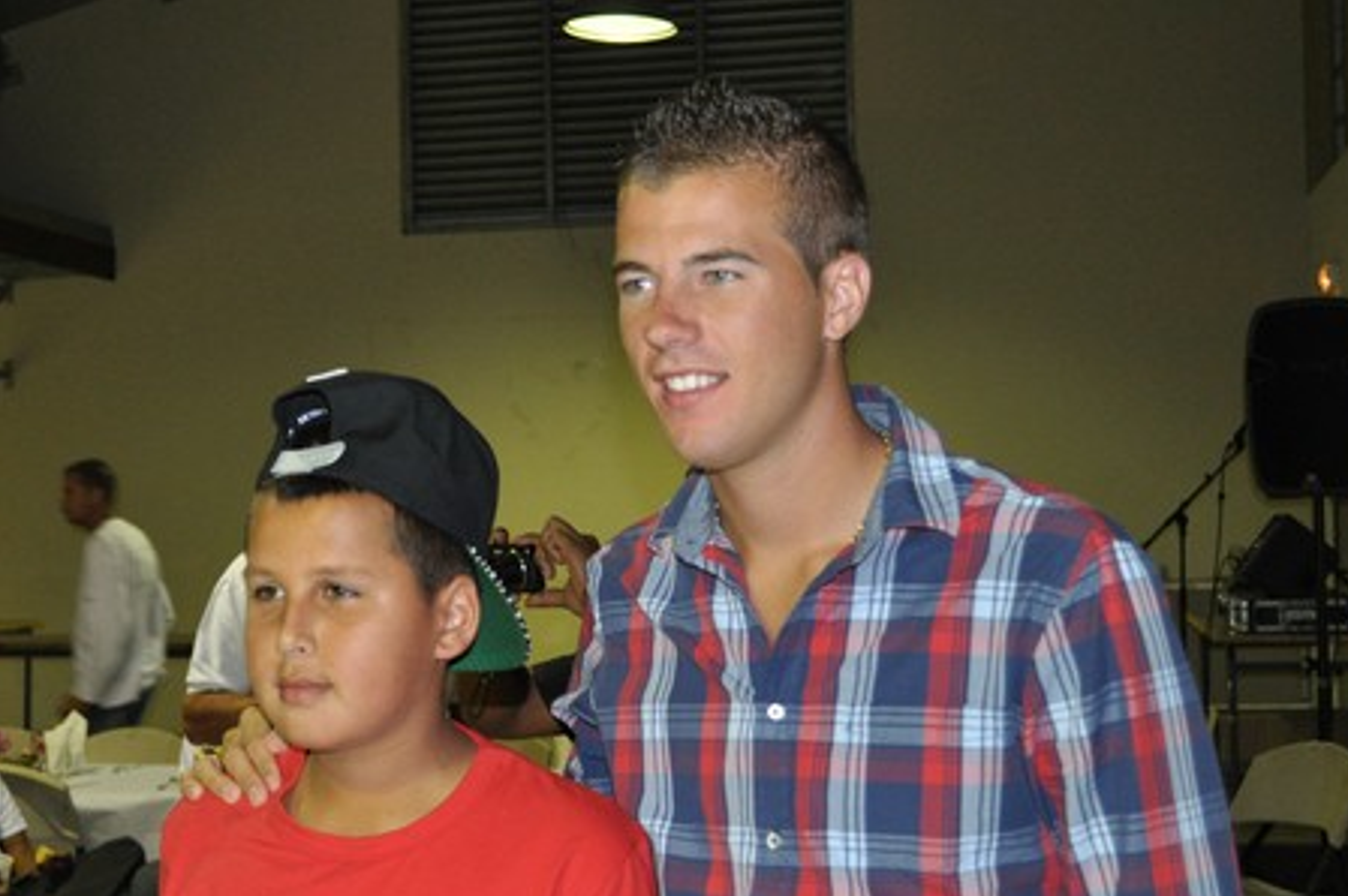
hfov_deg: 33.2
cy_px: 492
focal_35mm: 60
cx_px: 478
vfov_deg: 22.6
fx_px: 2245
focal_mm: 28
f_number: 4.5
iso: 800
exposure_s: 1/30
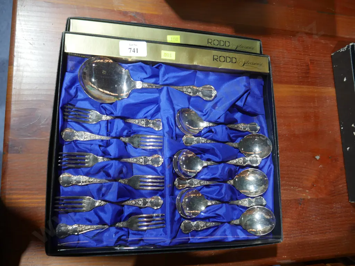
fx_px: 287
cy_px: 133
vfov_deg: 49.8
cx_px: 178
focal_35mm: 28
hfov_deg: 63.4
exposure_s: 1/60
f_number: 4
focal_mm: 14
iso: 400
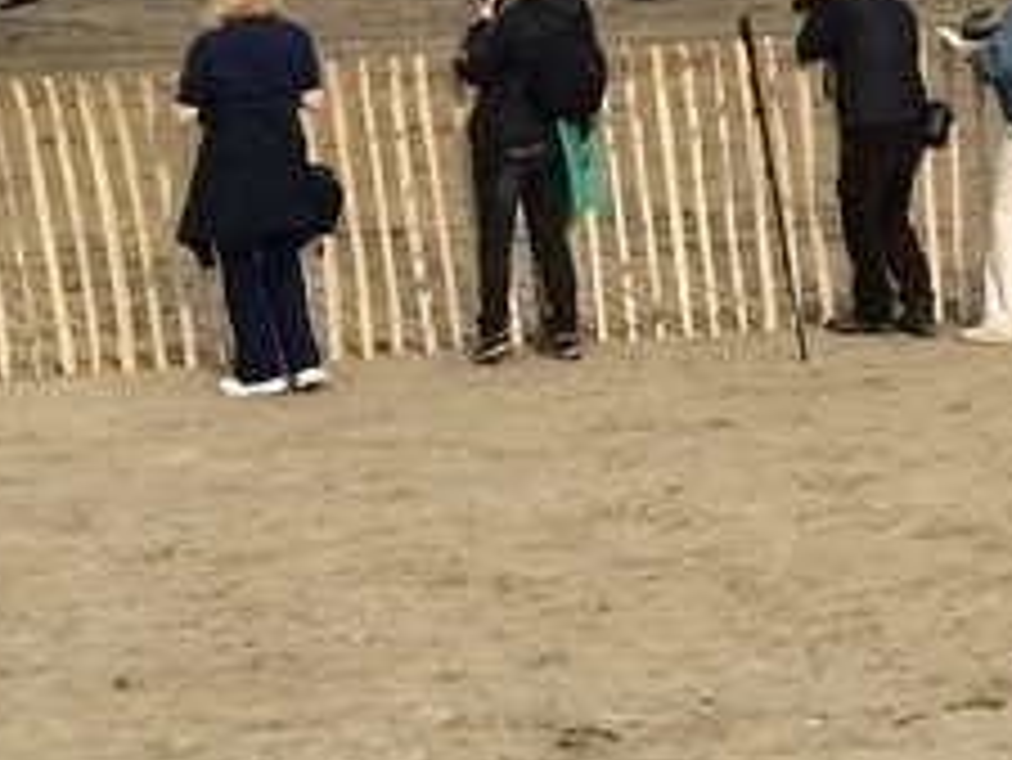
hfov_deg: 14.0
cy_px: -360
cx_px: 1511
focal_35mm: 132
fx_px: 3861
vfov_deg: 10.9
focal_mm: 4.15
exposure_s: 1/1709
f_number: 2.2
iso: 32
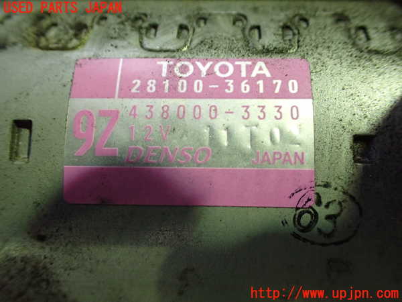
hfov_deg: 60.0
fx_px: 348
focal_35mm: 30
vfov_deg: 46.8
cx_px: 201
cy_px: 151
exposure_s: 1/40
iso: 800
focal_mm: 5.4
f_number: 2.3
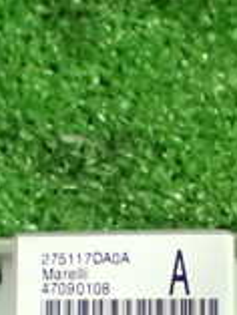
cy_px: 367
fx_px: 1741
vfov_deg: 10.2
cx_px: 175
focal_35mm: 191
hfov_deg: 7.8
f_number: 3.2
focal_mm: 9.01
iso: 1600
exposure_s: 1/50
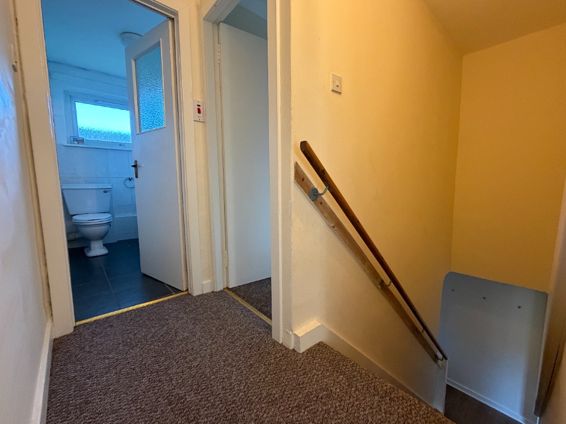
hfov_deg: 98.1
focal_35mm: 15
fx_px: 245
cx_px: 291
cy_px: 209
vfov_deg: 81.7
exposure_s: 1/60
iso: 500
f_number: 2.2
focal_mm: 2.22
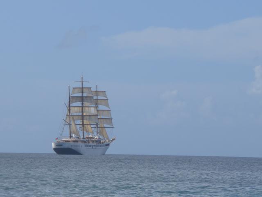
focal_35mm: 280
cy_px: 98
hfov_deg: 7.1
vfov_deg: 5.3
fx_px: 2119
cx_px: 131
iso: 80
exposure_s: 1/500
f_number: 5.9
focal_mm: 42.8
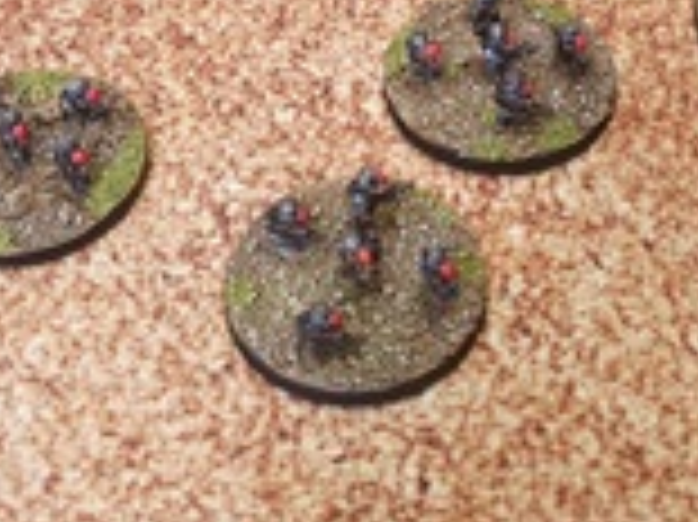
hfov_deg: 23.3
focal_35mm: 84
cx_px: 396
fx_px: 1692
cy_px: -254
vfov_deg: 16.1
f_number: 2.4
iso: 200
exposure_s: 1/50
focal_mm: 4.32
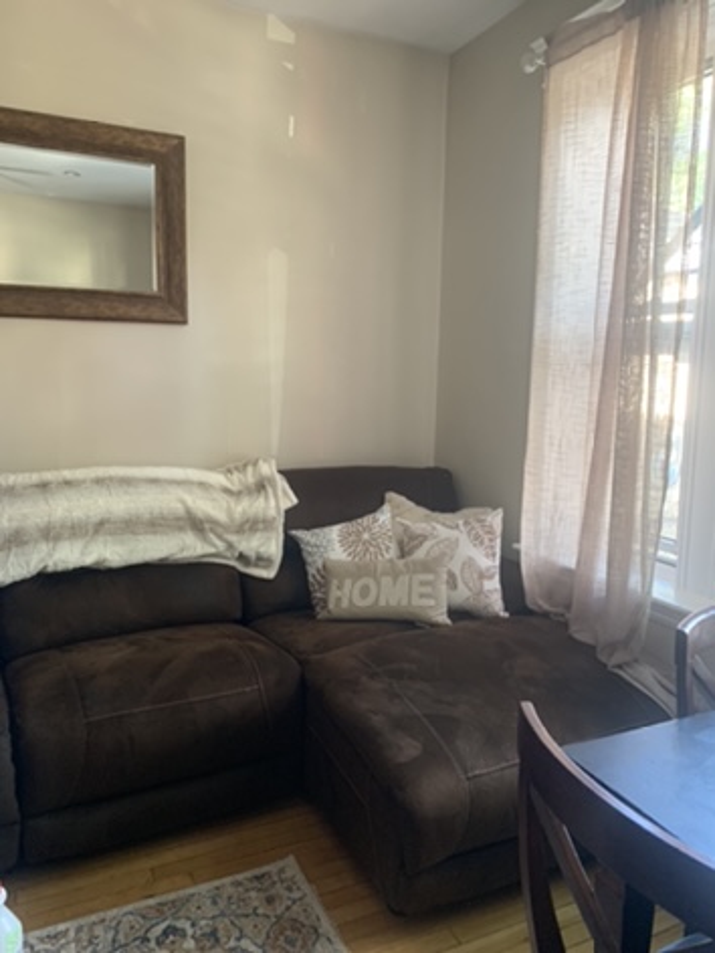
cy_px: 476
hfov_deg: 53.1
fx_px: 716
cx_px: 358
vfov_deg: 67.3
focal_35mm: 26
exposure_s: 1/60
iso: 320
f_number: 1.8
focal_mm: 4.25
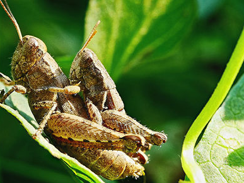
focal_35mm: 186
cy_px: 86
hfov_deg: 10.6
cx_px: 72
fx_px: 1312
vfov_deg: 8.0
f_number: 8
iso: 1000
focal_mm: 60
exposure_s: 1/125
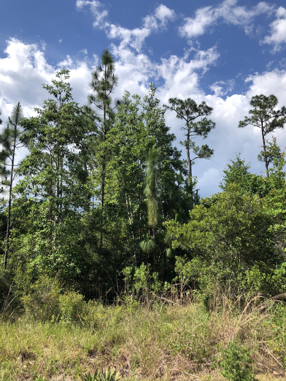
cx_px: 143
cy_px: 190
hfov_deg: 49.7
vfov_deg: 63.4
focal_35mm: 28
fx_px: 308
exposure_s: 1/1845
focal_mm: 3.99
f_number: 1.8
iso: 20
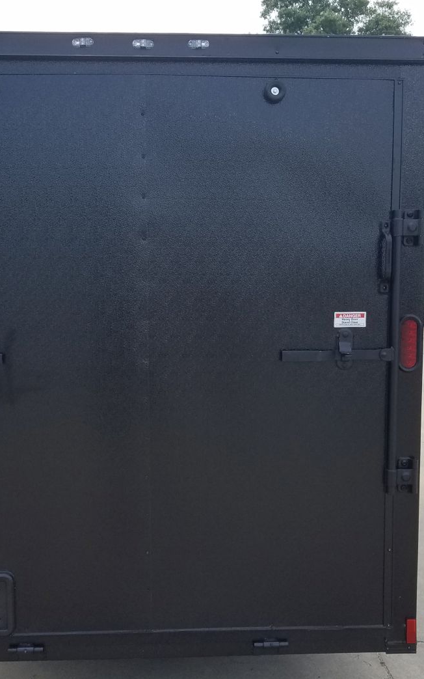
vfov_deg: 52.7
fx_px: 684
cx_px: 162
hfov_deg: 34.3
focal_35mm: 37
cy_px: 339
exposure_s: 1/1084
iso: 50
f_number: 1.7
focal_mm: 4.2
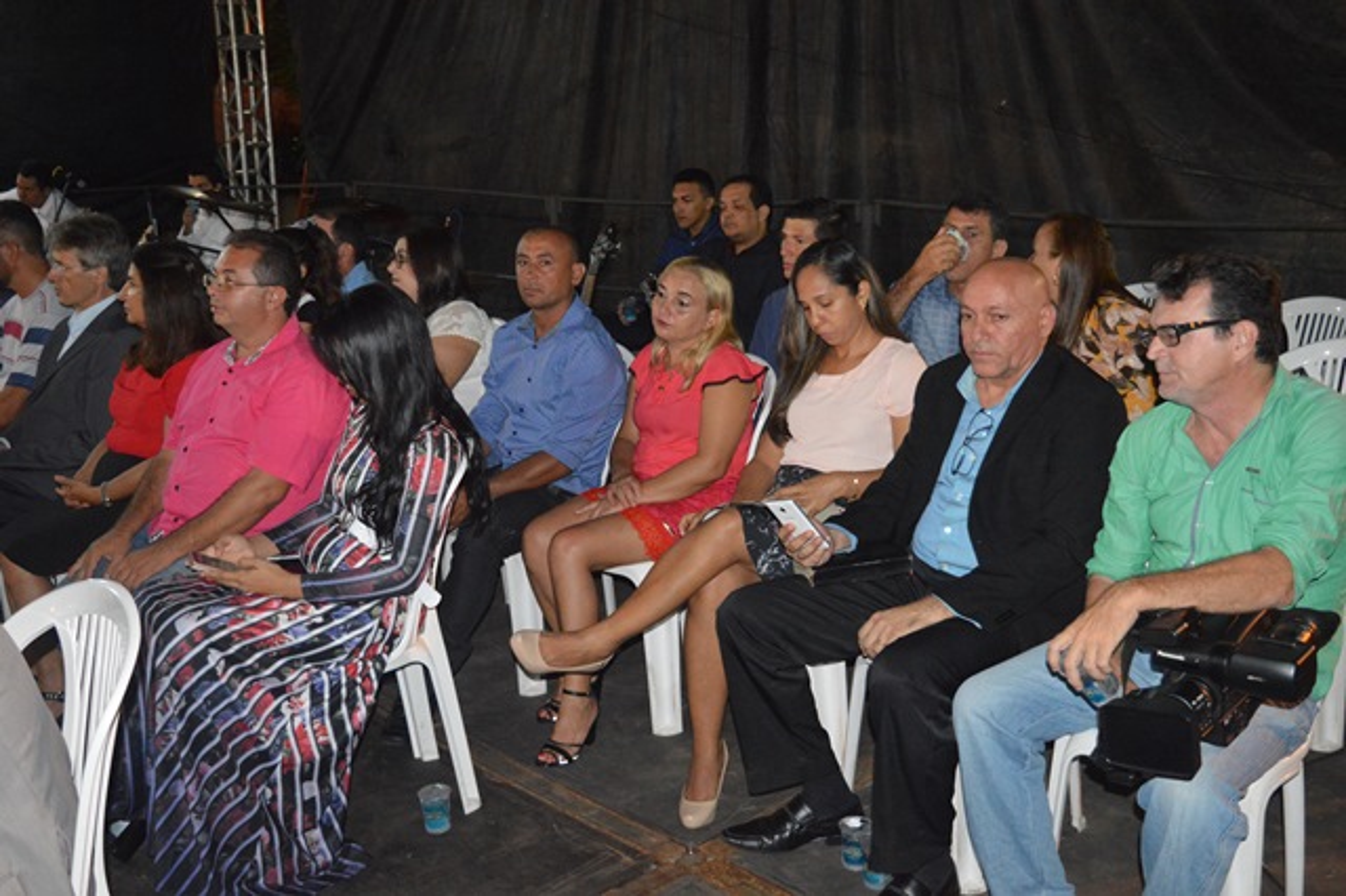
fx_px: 1401
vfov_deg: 35.5
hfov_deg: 51.3
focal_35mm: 38
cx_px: 673
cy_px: 448
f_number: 4
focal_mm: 25
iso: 3200
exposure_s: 1/60
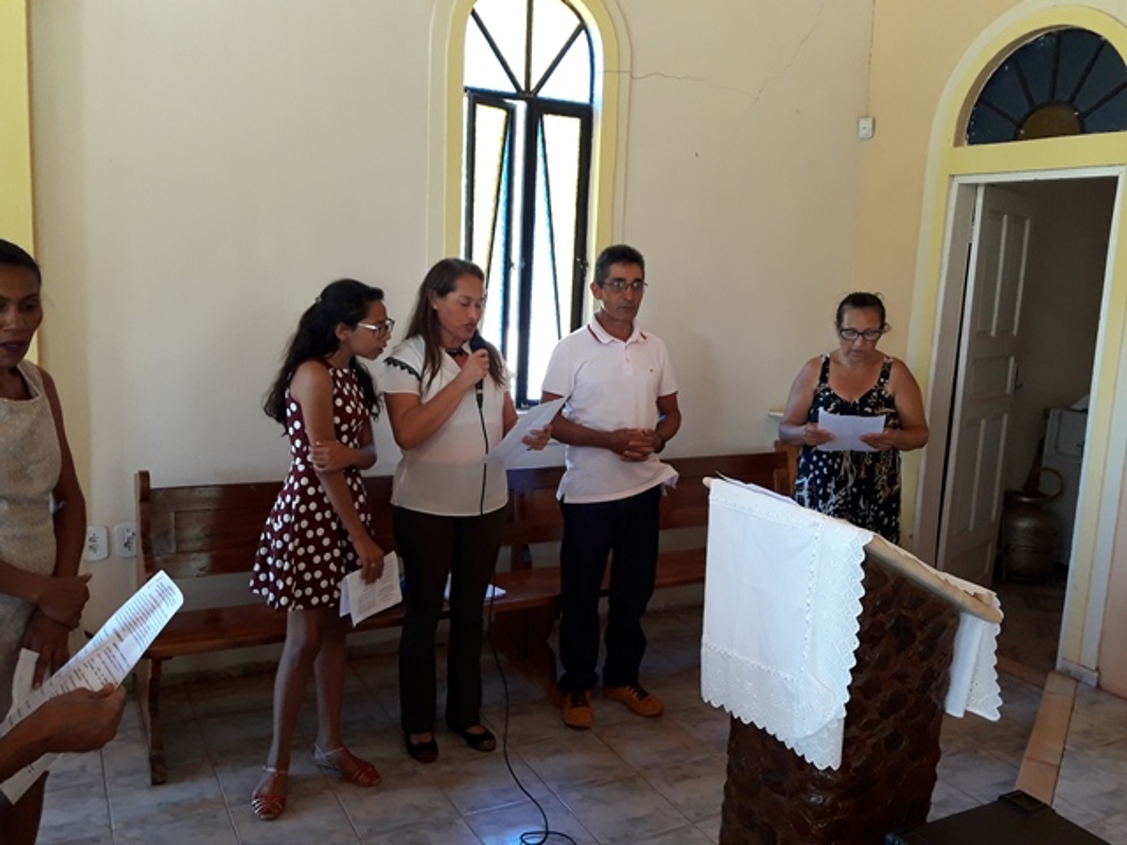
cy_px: 422
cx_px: 564
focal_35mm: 28
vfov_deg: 49.7
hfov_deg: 63.4
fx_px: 912
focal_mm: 3.7
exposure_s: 1/40
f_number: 1.9
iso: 125
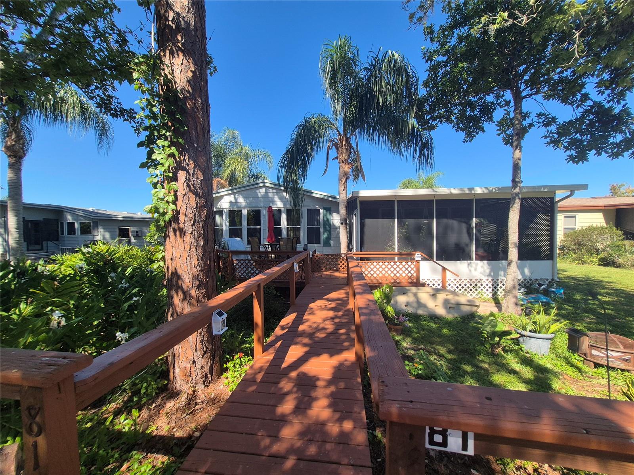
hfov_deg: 106.2
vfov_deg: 89.9
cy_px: 238
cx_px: 317
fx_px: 238
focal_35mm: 13
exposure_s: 1/900
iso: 50
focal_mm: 1.74
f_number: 2.2
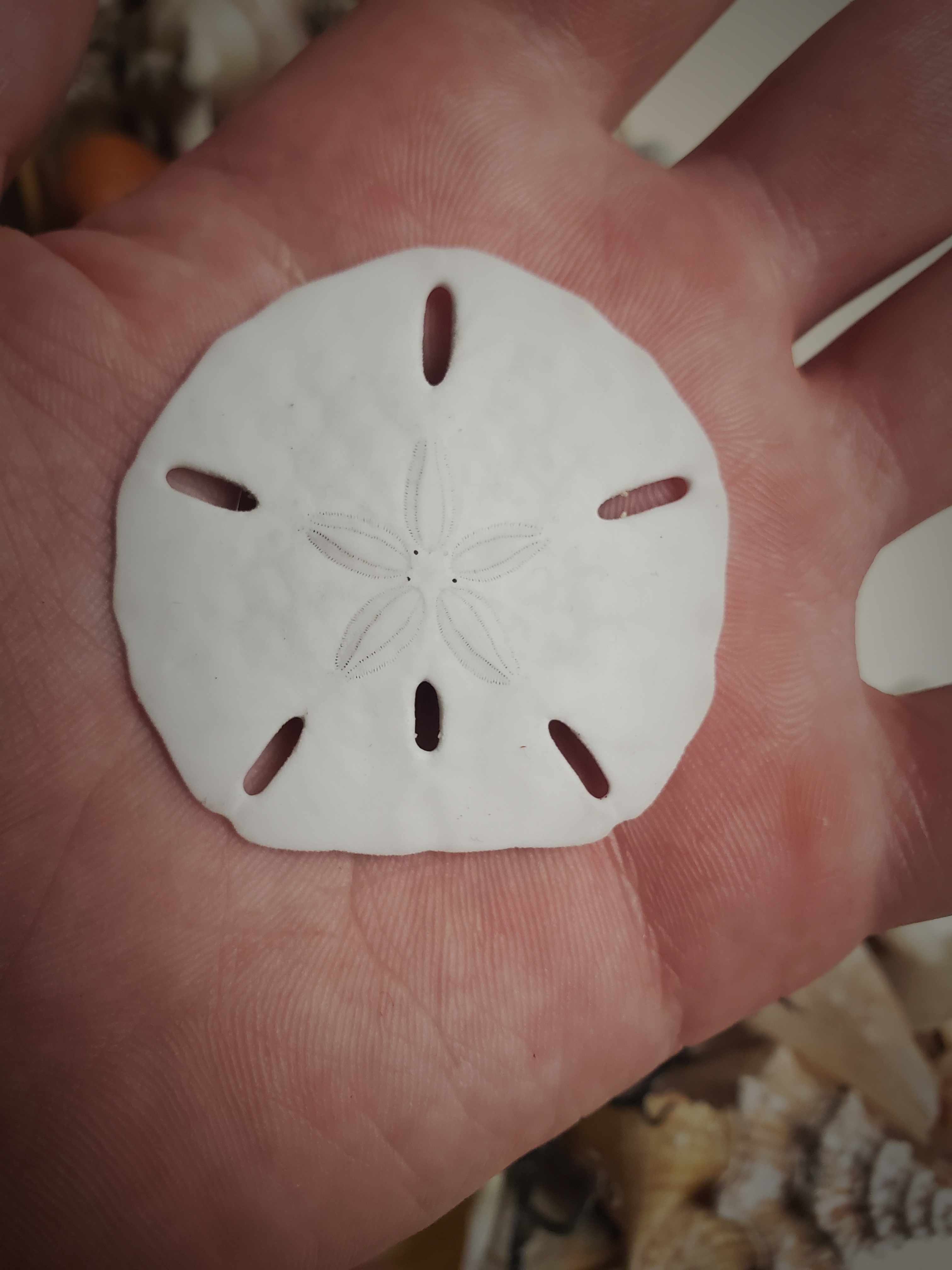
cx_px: 476
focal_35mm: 26
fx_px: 953
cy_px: 635
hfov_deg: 53.1
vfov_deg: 67.3
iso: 200
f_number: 2.4
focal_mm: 4.3
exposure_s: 1/120
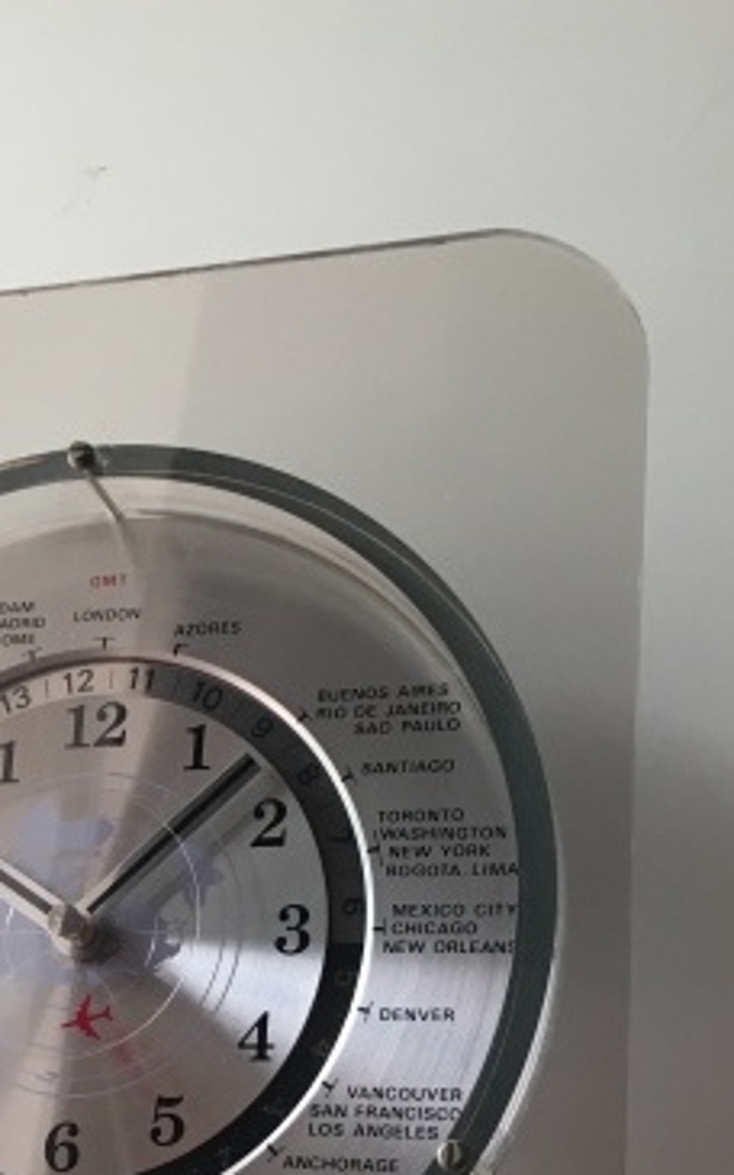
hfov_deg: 21.6
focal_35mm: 59
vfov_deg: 33.0
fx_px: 1889
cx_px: 121
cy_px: 1033
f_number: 2.2
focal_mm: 4.15
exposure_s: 1/30
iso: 25
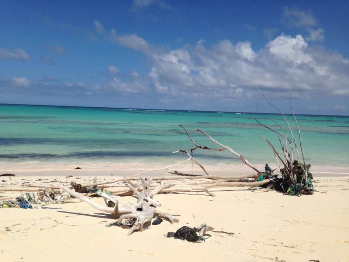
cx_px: 174
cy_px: 131
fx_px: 333
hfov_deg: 55.4
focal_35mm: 33
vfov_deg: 42.9
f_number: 2.4
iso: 50
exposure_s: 1/3876
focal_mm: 4.13
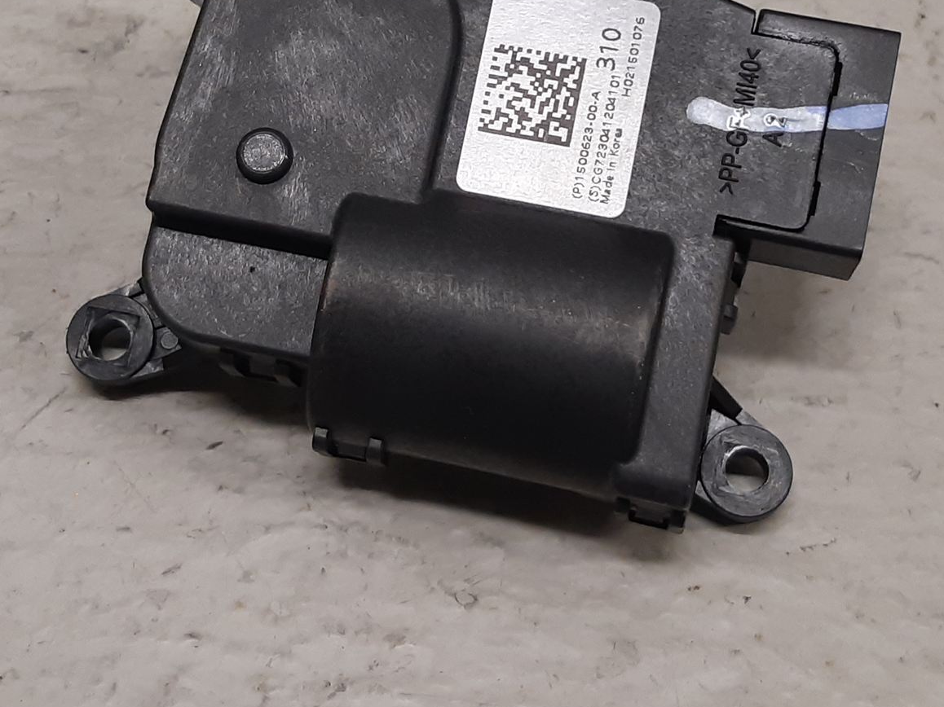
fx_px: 1254
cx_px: 443
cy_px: 146
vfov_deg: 30.8
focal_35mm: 46
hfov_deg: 41.2
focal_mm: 3.93
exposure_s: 1/50
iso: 125
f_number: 1.7
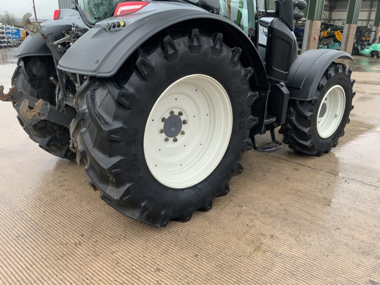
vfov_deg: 48.2
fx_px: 318
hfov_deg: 61.7
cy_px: 142
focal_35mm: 29
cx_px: 190
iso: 64
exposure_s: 1/122
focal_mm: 3
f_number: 1.8
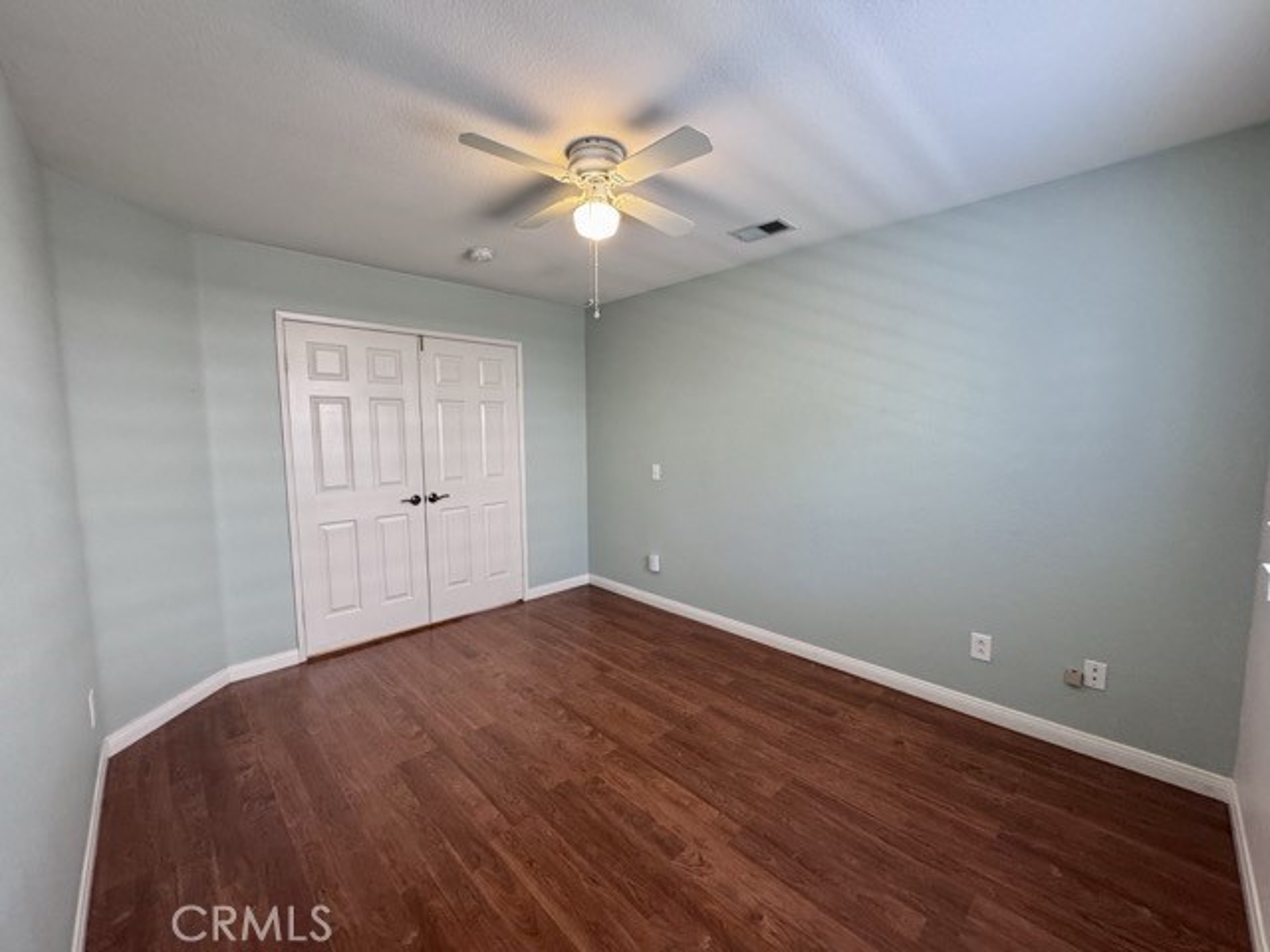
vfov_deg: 85.7
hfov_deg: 102.1
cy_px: 476
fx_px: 514
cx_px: 635
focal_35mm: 14
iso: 320
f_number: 2.2
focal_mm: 2.22
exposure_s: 1/120
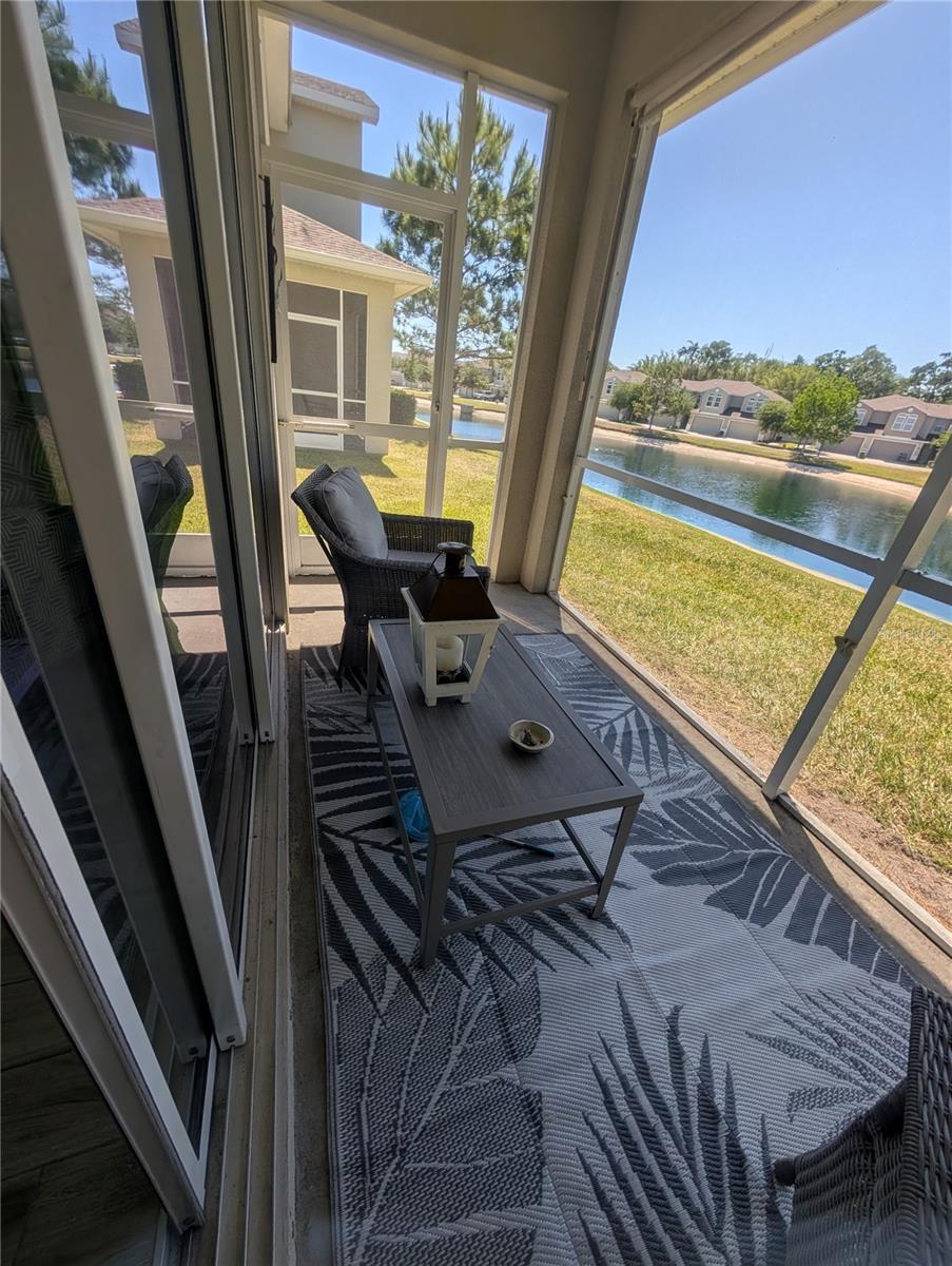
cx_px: 476
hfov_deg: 94.6
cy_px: 633
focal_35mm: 12
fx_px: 439
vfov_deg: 110.5
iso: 54
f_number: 1.7
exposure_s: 1/1300
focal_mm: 2.02
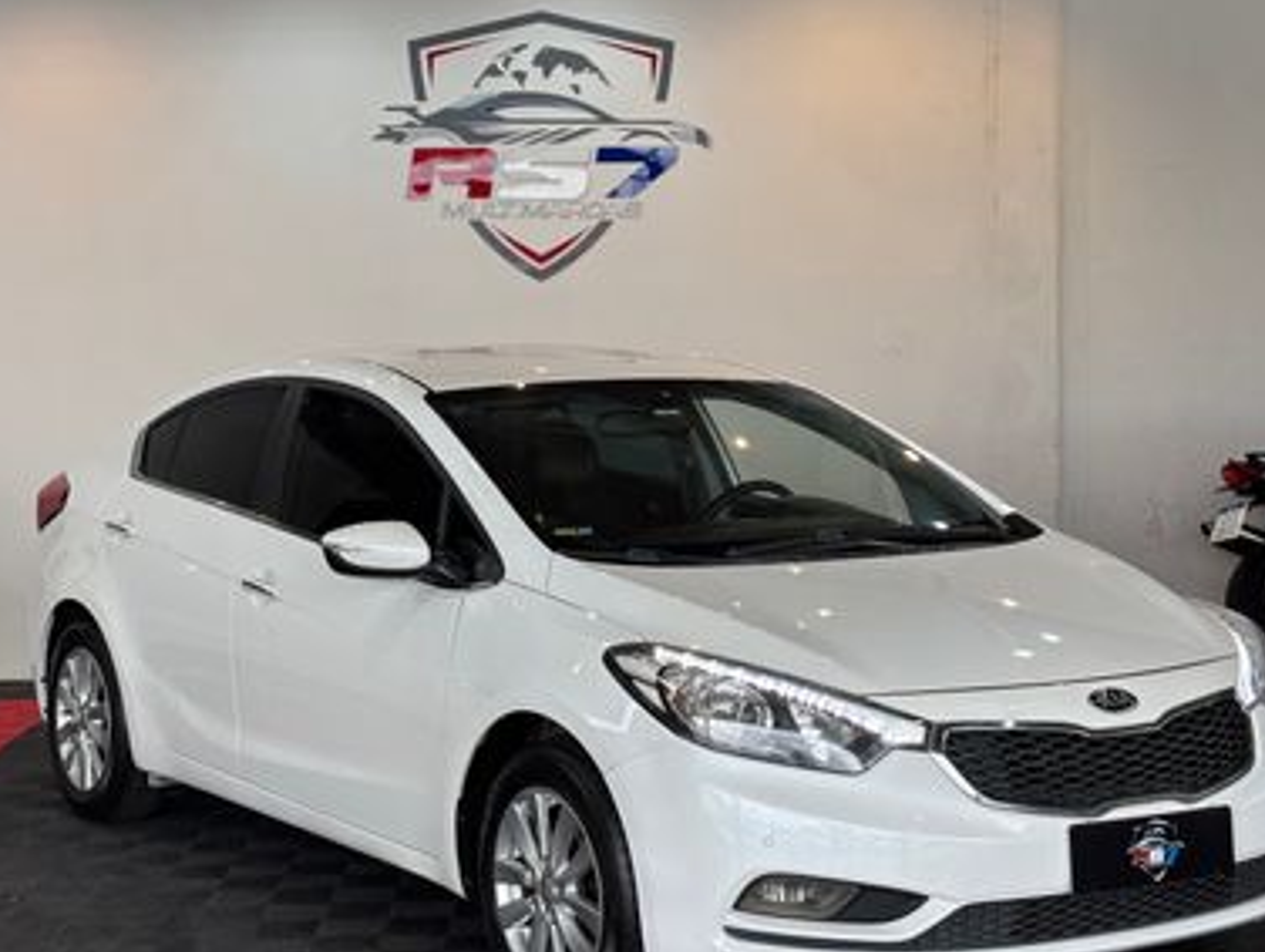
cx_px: 562
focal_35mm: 65
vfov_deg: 22.6
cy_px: 528
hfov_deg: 29.8
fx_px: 2378
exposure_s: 1/361
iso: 32
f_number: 1.6
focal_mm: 5.96
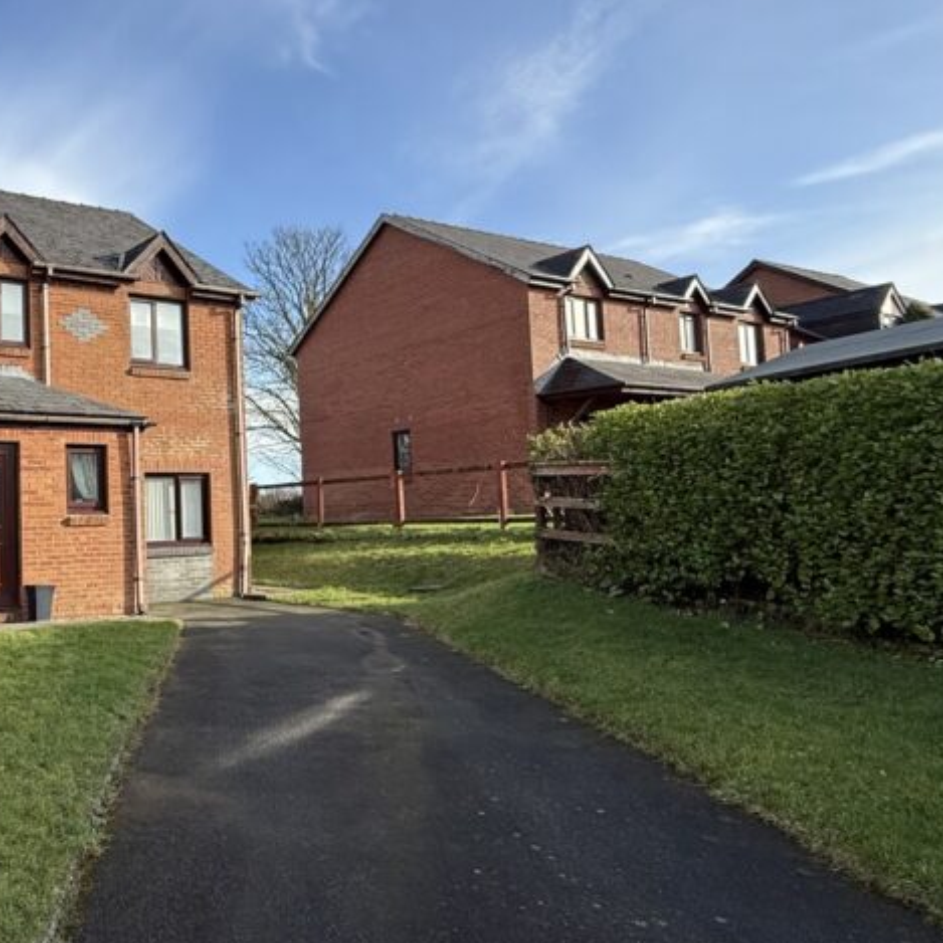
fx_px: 832
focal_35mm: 27
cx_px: 99
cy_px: 475
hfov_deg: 52.2
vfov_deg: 59.1
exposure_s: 1/672
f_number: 2.2
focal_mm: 2.22
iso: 50
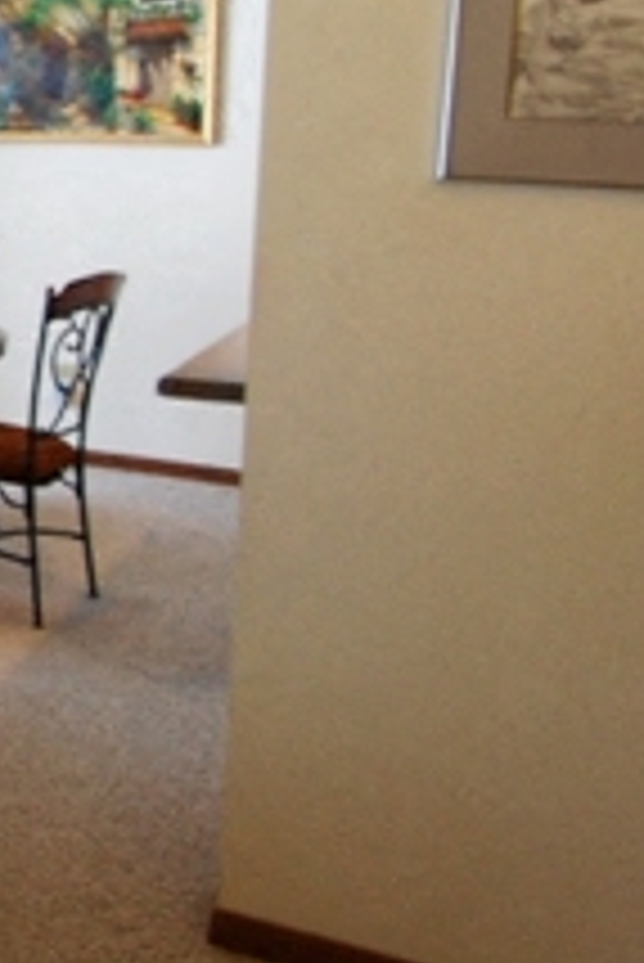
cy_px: 202
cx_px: -464
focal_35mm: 56
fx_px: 1500
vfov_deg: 34.6
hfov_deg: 19.3
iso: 400
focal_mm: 10
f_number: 3.5
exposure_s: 1/50
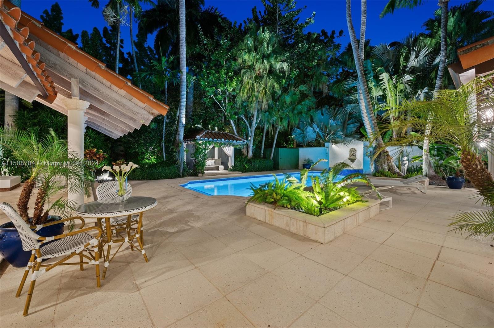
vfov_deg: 81.1
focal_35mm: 14
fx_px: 192
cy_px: 164
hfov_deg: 104.3
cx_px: 247
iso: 200
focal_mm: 14
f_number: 8
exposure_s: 6
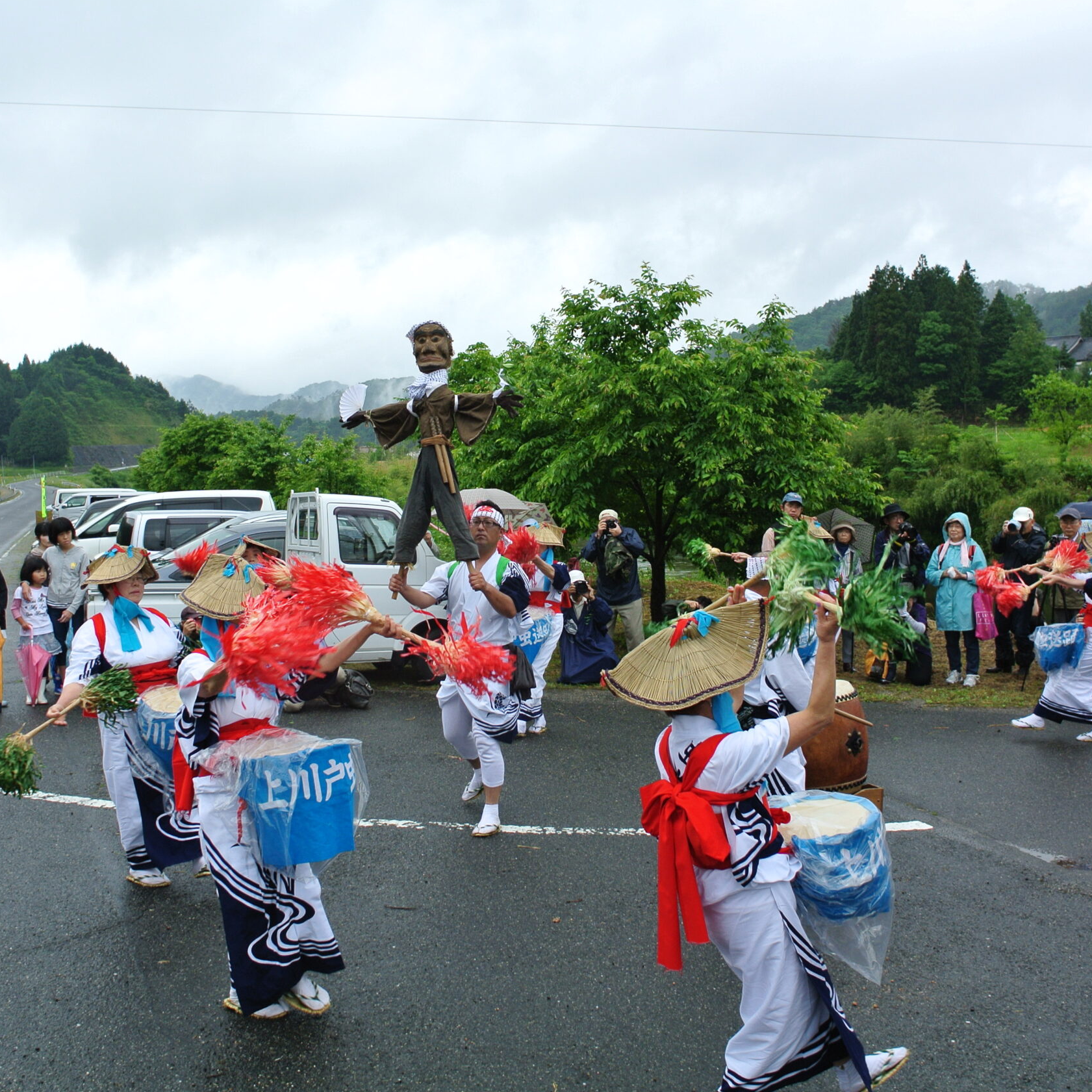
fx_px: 1249
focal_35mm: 35
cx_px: 548
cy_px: 547
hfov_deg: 47.2
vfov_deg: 47.2
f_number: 4
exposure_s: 1/250
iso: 100
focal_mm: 10
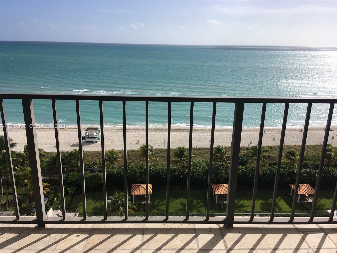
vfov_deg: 48.2
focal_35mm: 29
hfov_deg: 61.7
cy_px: 126
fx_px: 282
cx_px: 168
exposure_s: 1/3205
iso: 25
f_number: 2.2
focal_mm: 4.15
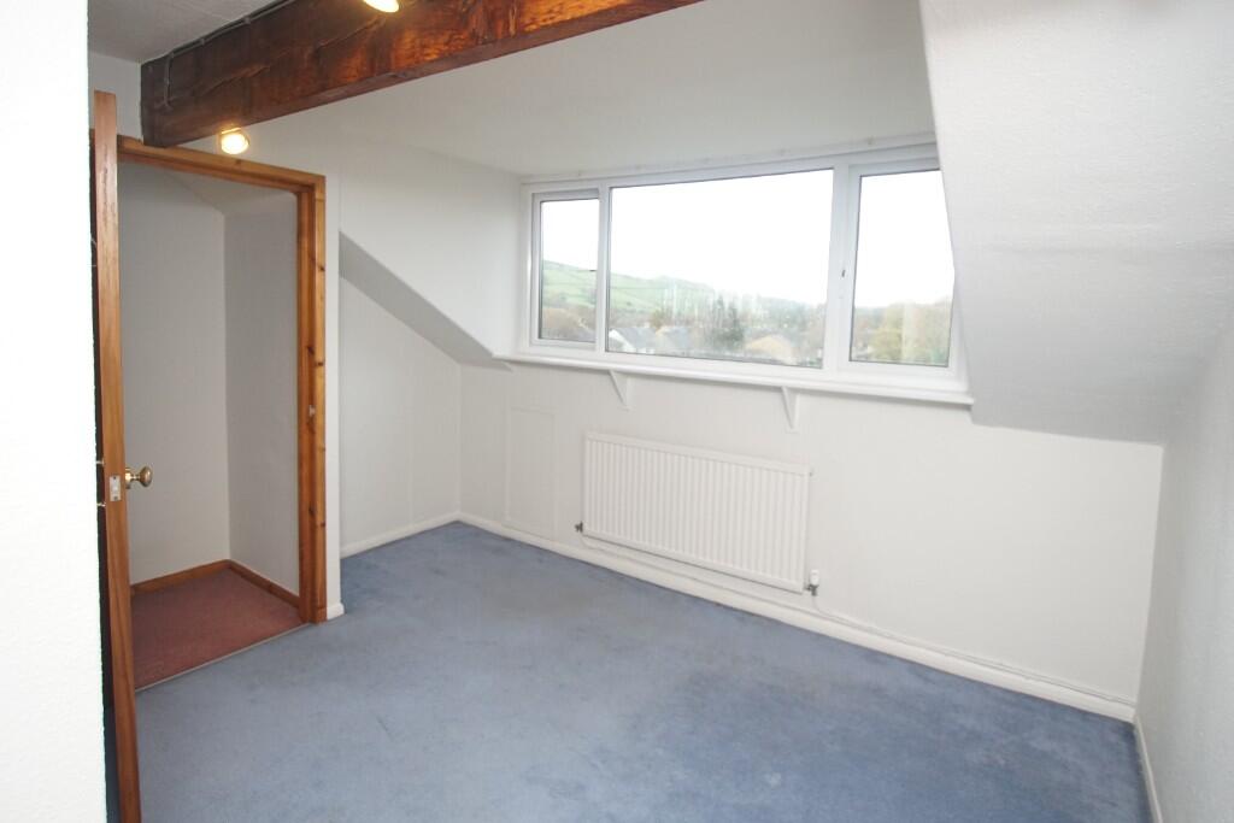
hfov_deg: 90.0
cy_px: 412
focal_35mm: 18
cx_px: 617
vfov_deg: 67.4
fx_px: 617
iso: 1000
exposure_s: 1/160
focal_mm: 12
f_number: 4
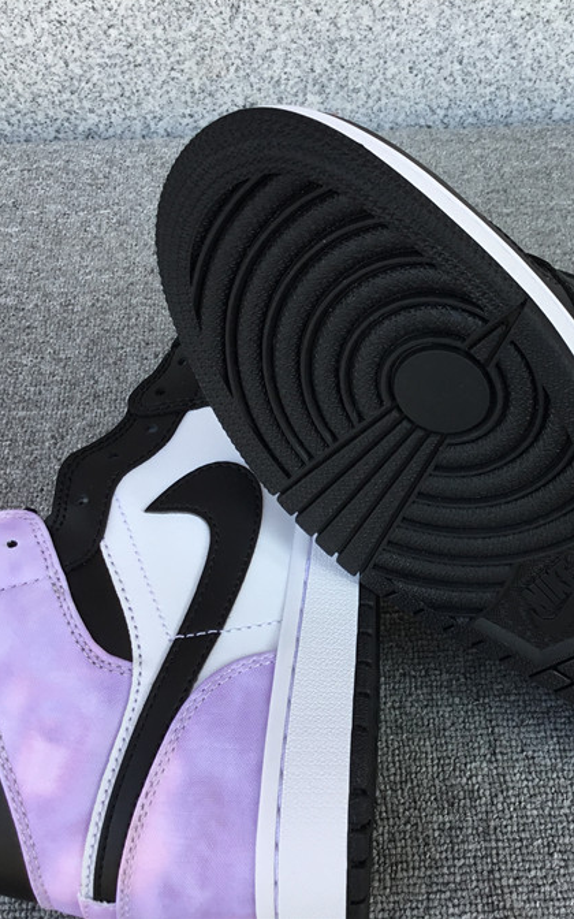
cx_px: 436
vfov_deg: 45.3
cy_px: 459
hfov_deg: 28.7
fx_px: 1101
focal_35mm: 44
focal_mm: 3.3
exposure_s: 1/126
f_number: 2.4
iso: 25
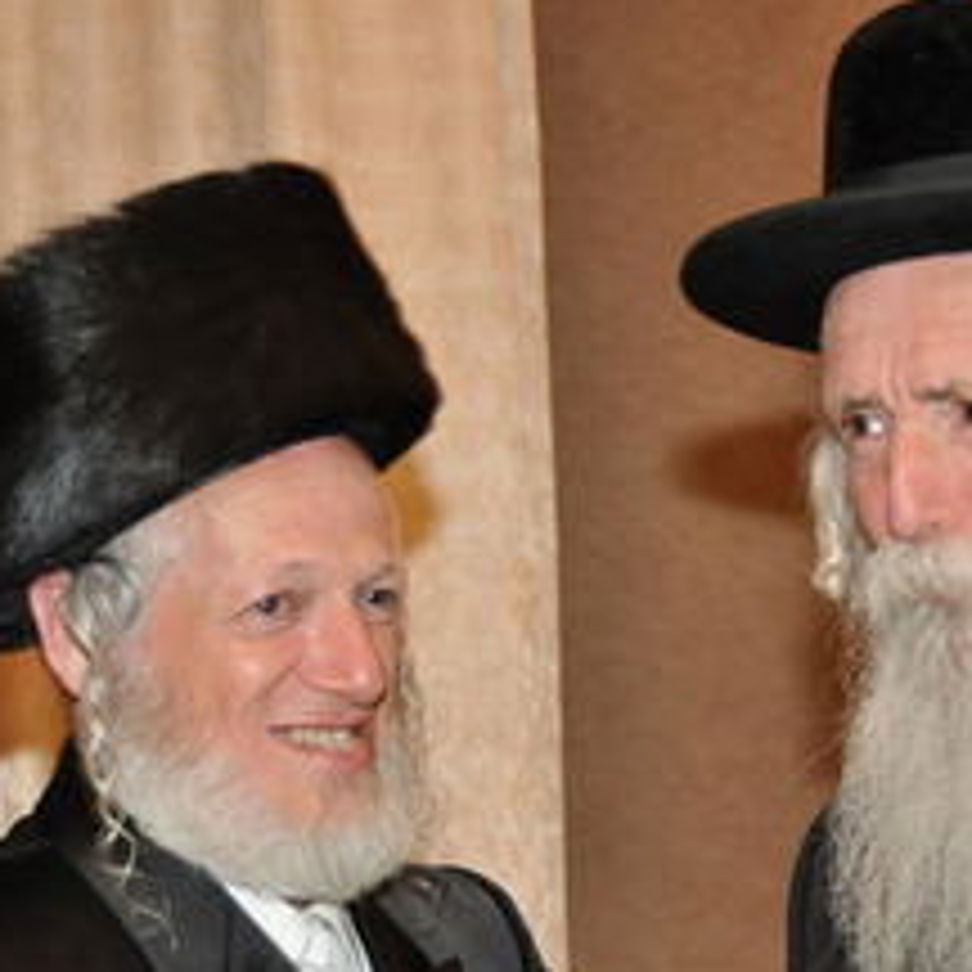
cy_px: 578
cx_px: 734
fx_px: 4123
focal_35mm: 130
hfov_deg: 13.4
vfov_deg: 13.4
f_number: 4.8
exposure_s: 1/60
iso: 800
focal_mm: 55
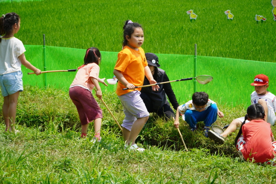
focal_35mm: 93
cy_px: 92
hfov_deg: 21.9
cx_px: 138
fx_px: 713
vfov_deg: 14.7
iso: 100
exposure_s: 1/200
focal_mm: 62
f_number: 9
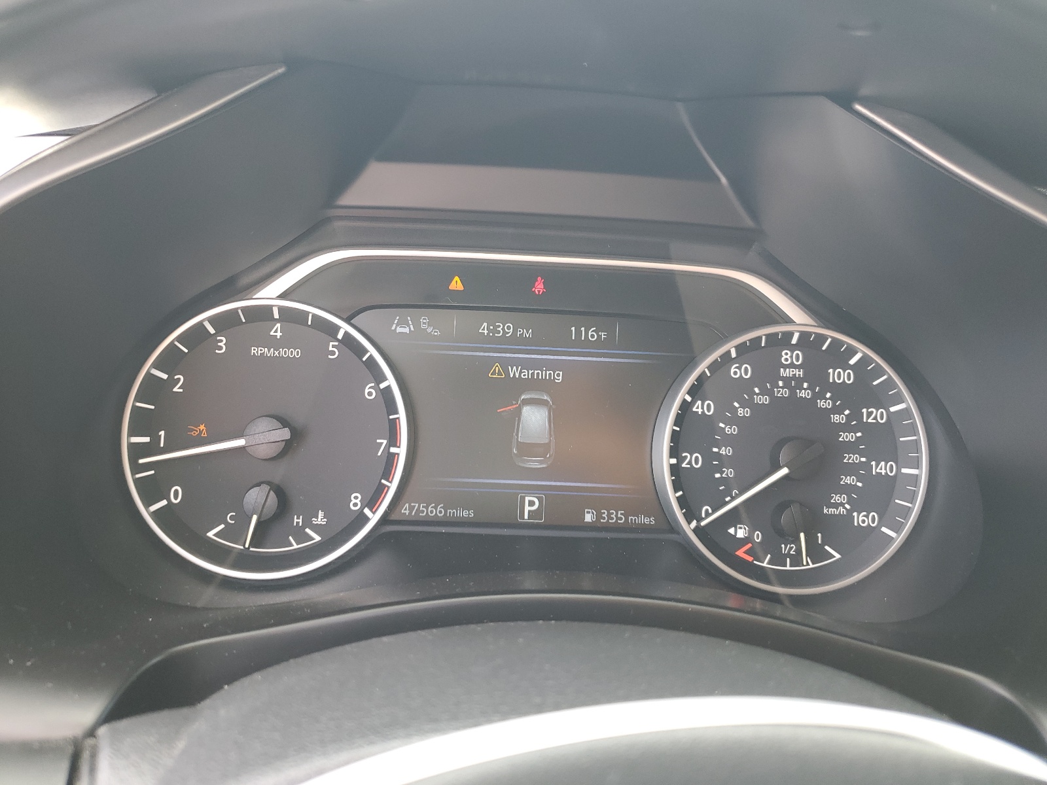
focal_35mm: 26
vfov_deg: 53.1
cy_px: 392
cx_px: 524
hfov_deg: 67.3
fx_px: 786
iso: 54
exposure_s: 1/60.2
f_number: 1.5
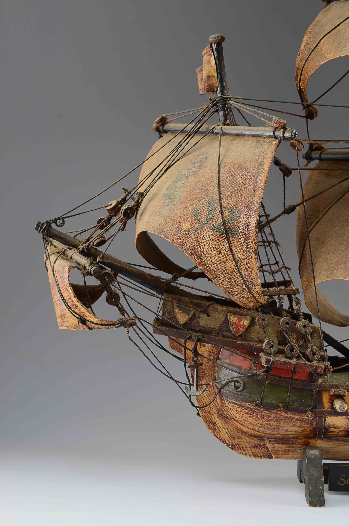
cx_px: 174
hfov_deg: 21.5
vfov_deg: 32.0
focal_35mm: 63
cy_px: 263
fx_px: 920
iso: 100
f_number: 9
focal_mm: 42
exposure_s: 1/80
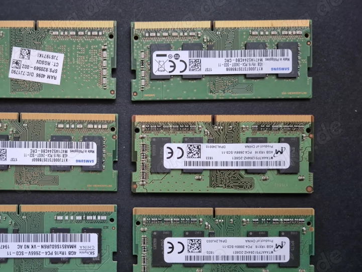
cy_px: 164
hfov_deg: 55.7
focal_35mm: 32
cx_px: 122
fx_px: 335
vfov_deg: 43.9
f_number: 1.8
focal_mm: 5.4
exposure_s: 1/100
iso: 1000
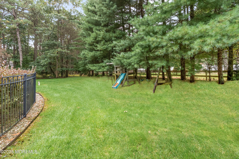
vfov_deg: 73.8
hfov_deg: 96.7
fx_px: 106
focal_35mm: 16
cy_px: 80
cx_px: 120
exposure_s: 1/25
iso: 640
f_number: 18
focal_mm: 16
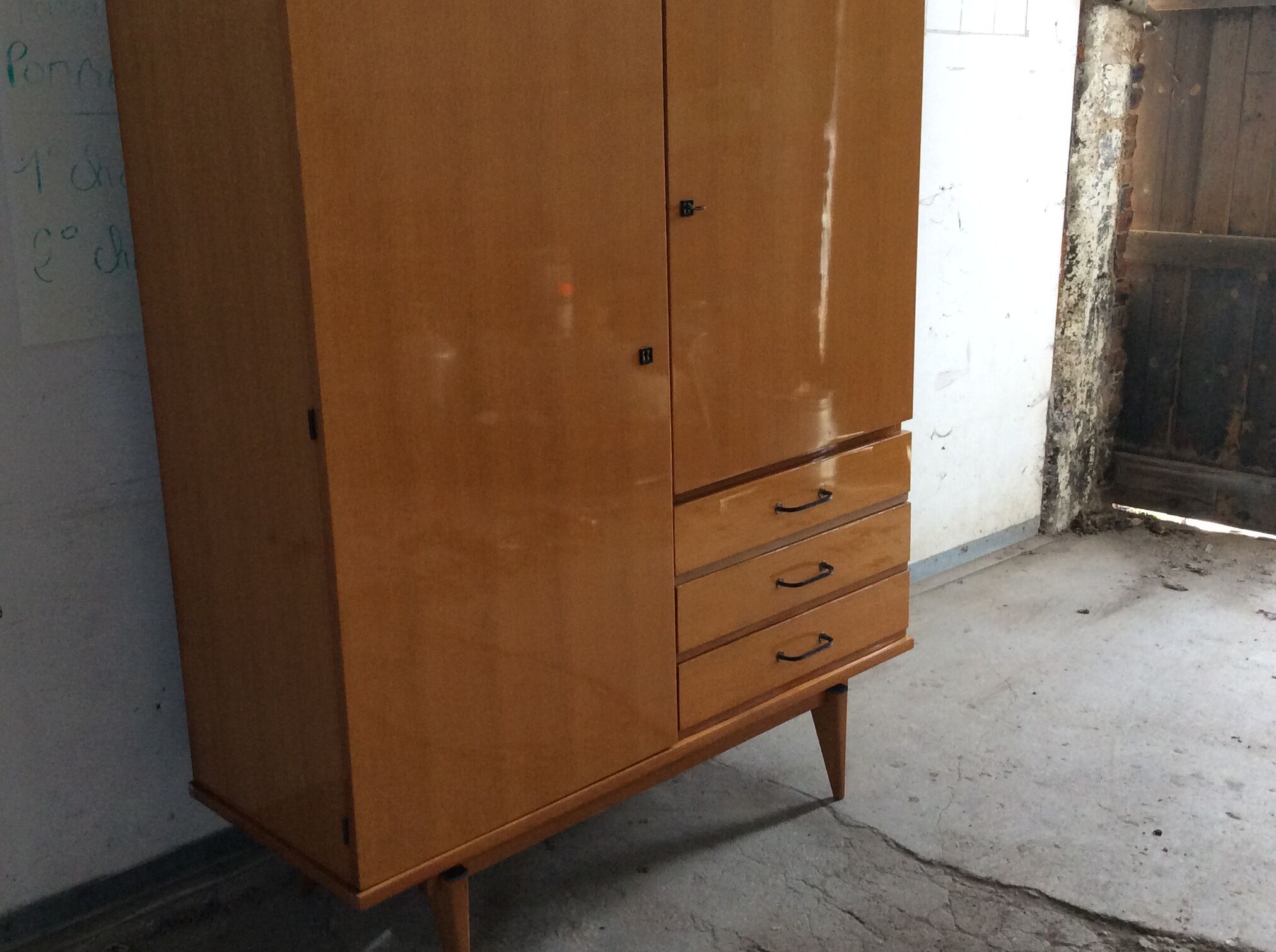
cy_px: 437
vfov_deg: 35.0
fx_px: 1509
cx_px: 495
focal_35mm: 41
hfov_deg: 45.5
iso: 125
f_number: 2.4
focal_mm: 3.3
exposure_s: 1/25
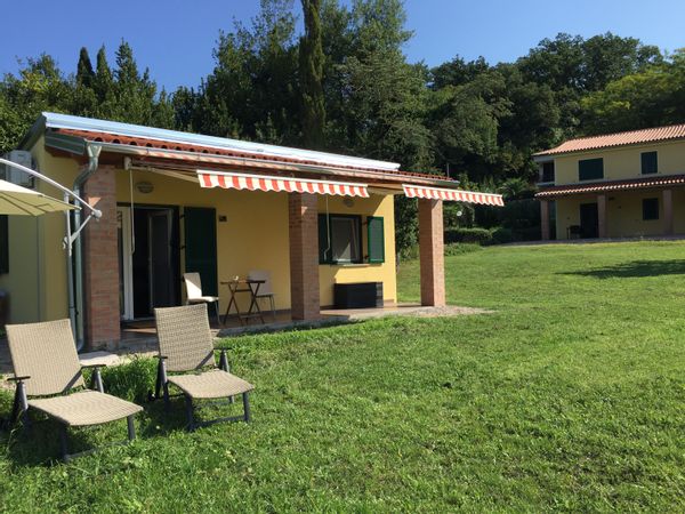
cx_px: 342
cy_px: 257
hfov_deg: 61.7
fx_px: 574
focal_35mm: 29
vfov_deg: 48.2
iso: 32
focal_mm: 4.15
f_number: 2.2
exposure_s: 1/1582
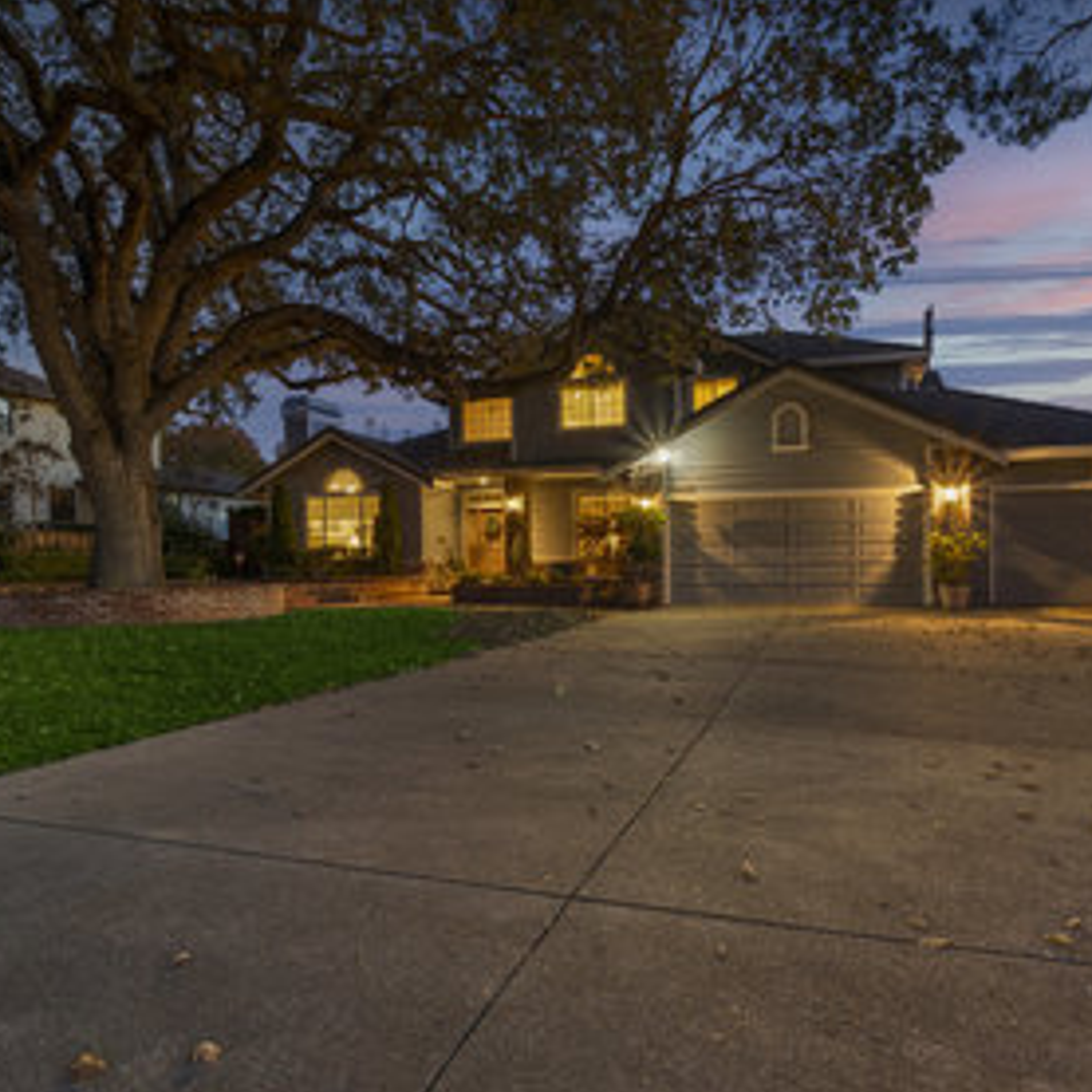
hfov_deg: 74.5
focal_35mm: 20
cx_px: 613
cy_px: 560
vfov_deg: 74.8
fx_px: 714
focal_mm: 15
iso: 400
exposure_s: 10
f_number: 11
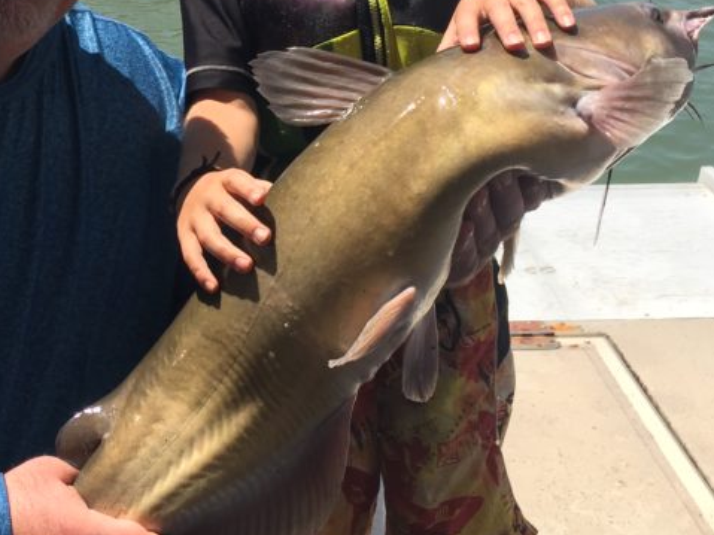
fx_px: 1279
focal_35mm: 62
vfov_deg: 23.4
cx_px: 151
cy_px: 145
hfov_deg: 30.5
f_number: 2.2
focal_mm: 4.15
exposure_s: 1/1883
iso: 32
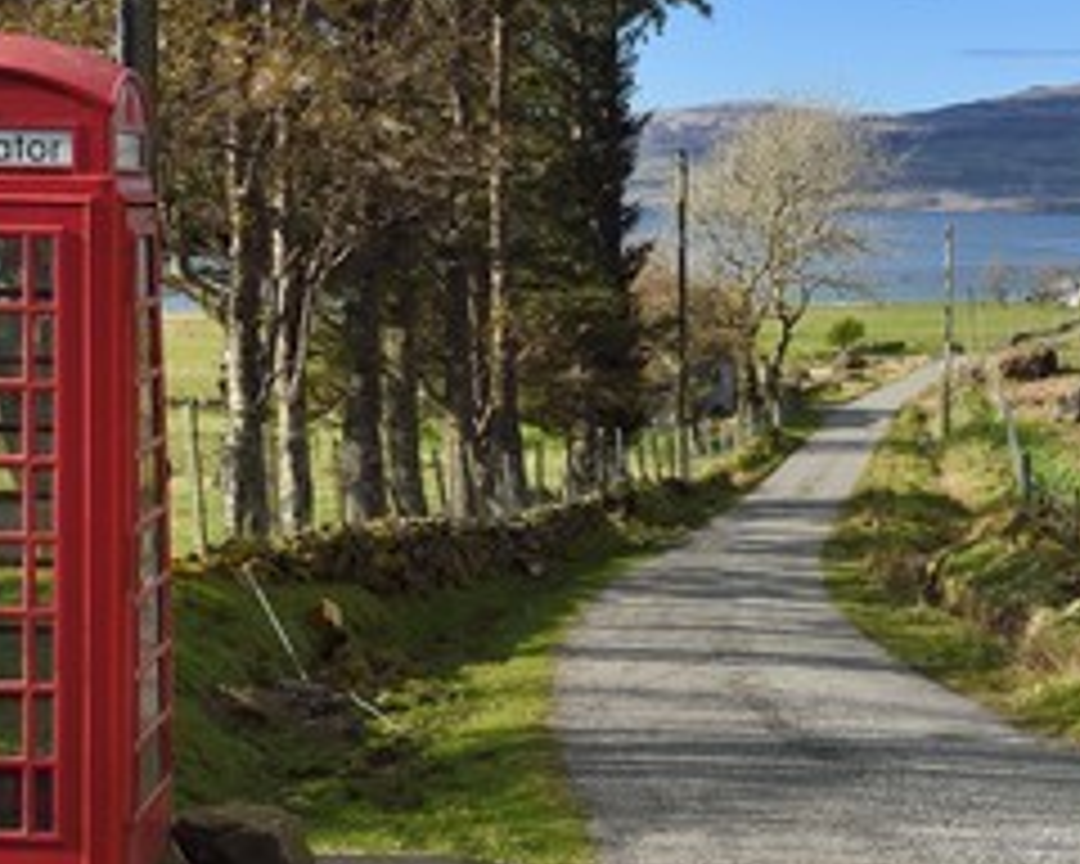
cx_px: 504
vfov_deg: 22.2
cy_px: 392
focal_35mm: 69
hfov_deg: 27.5
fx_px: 2206
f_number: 10
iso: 200
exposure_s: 1/250
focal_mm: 42
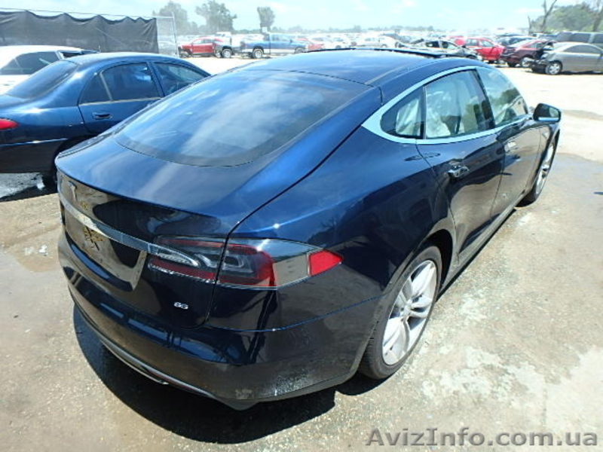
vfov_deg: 63.4
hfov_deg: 79.0
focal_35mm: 21
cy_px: 226
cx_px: 302
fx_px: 366
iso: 125
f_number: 3.5
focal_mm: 3.7
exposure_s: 1/640
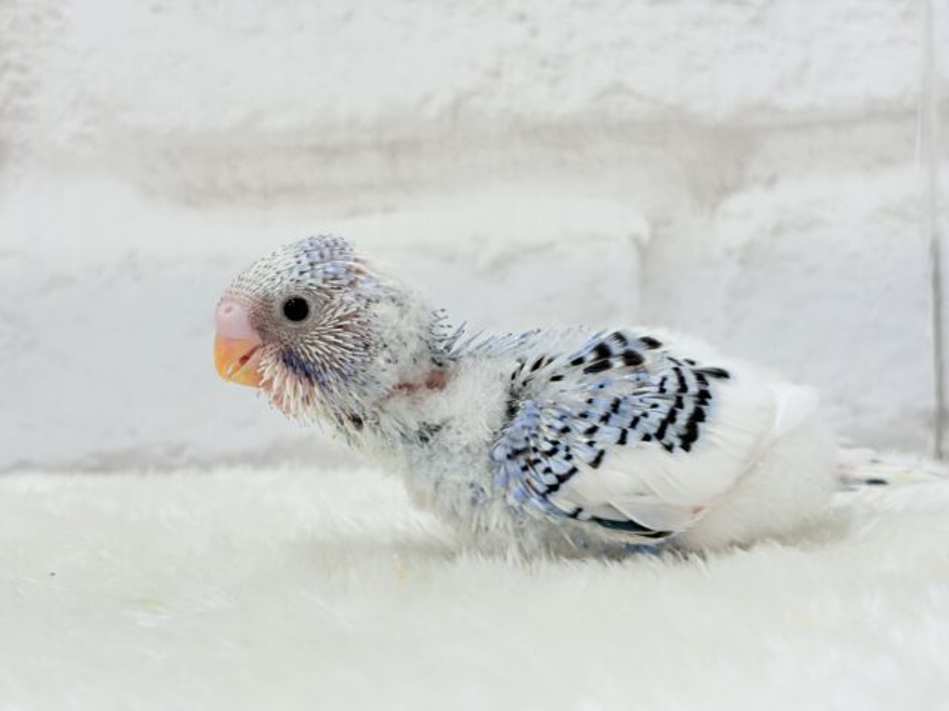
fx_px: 1426
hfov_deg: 36.8
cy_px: 356
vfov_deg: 28.0
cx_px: 474
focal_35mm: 52
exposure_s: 1/100
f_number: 1.6
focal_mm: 5.96
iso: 64
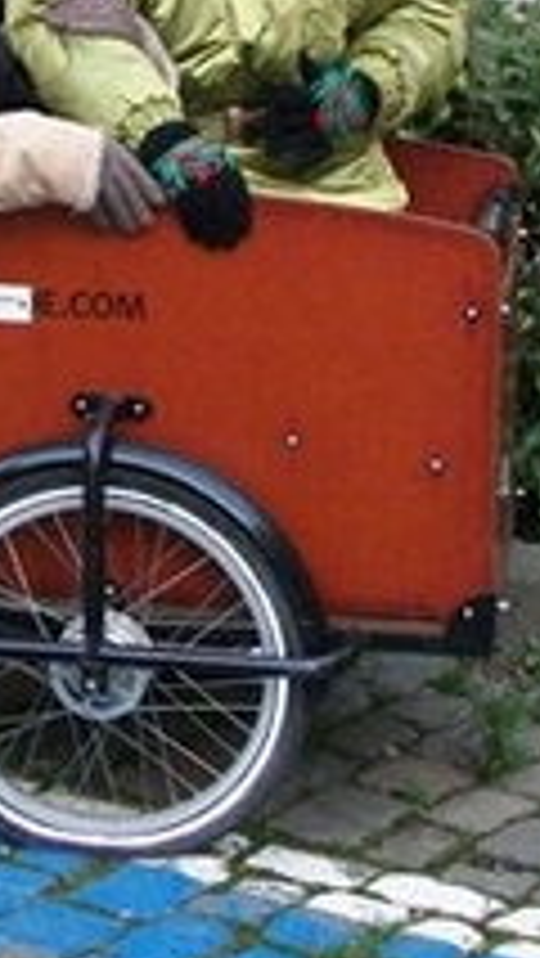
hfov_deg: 9.8
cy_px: 85
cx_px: -68
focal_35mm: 123
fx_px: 3127
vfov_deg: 17.2
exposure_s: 1/125
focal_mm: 7.1
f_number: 3.2
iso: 320
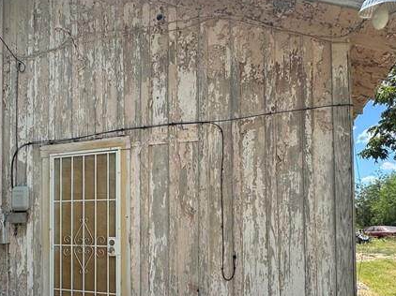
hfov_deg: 51.4
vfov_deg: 40.8
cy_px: 215
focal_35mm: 34
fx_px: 389
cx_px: 93
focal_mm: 2.22
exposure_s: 1/840
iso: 40
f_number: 2.2
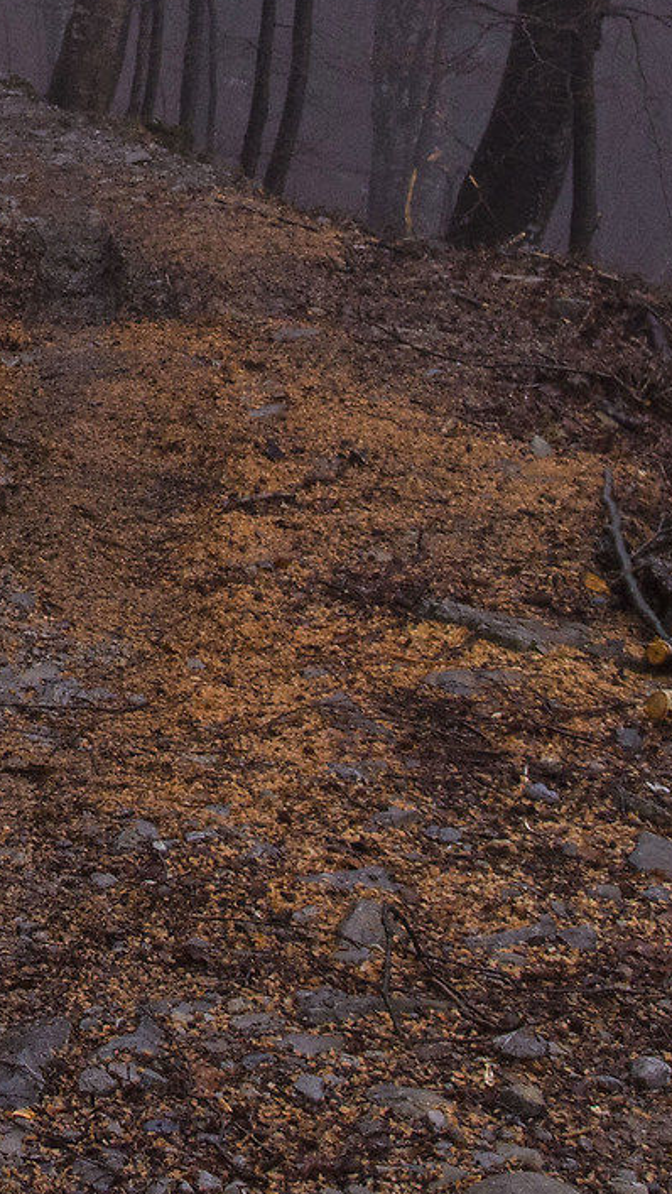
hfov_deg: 11.7
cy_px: -52
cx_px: -522
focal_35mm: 96
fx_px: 3039
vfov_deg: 21.3
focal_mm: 18
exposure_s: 1/100
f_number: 6.3
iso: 640
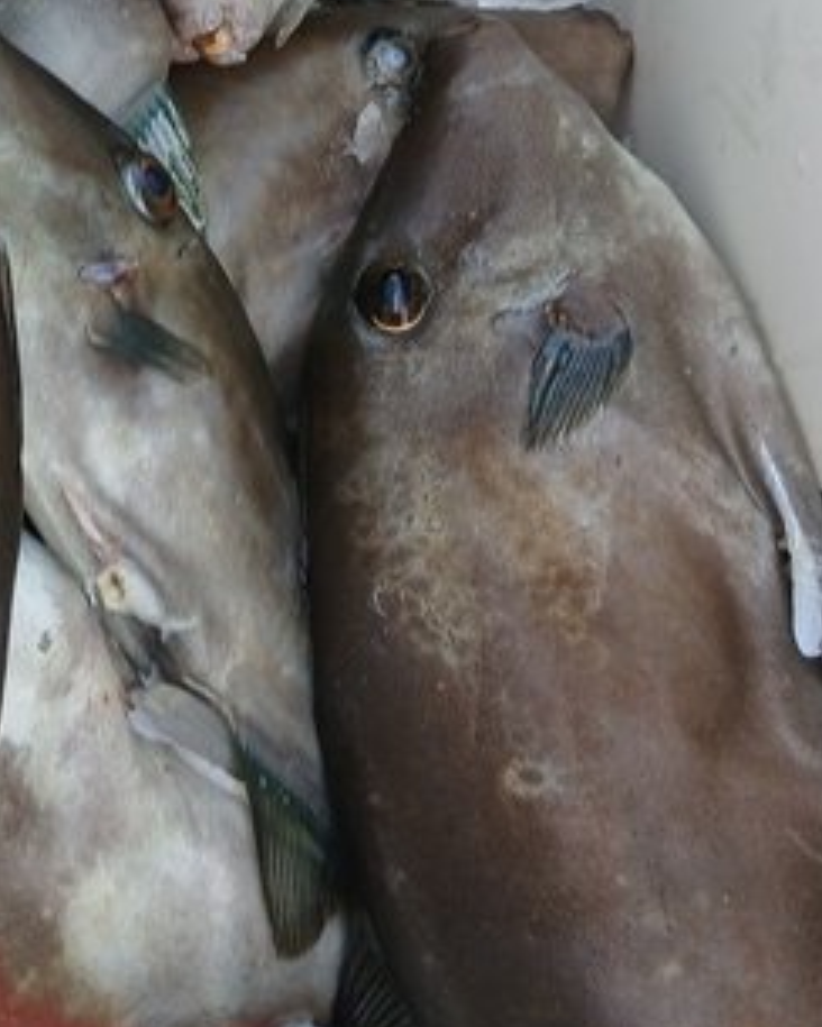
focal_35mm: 71
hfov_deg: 21.3
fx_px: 2159
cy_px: 34
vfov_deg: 25.6
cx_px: 152
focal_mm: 3.86
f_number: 1.8
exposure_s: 1/50
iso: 25
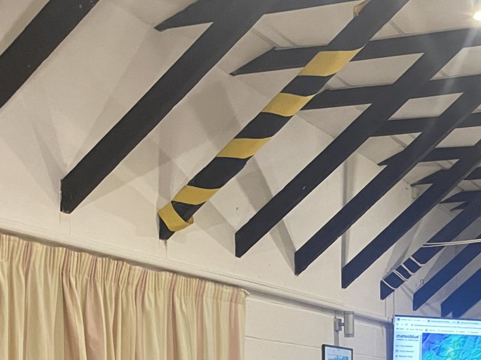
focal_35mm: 66
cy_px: 411
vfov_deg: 21.0
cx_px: 507
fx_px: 917
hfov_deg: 27.3
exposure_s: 1/50
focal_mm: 4.2
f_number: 1.6
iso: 500
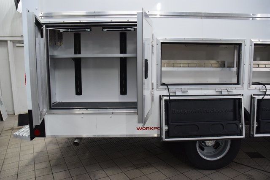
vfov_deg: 48.0
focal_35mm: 27
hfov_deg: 67.4
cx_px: 135
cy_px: 90
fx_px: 203
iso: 1600
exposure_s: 1/60
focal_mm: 18
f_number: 5.6
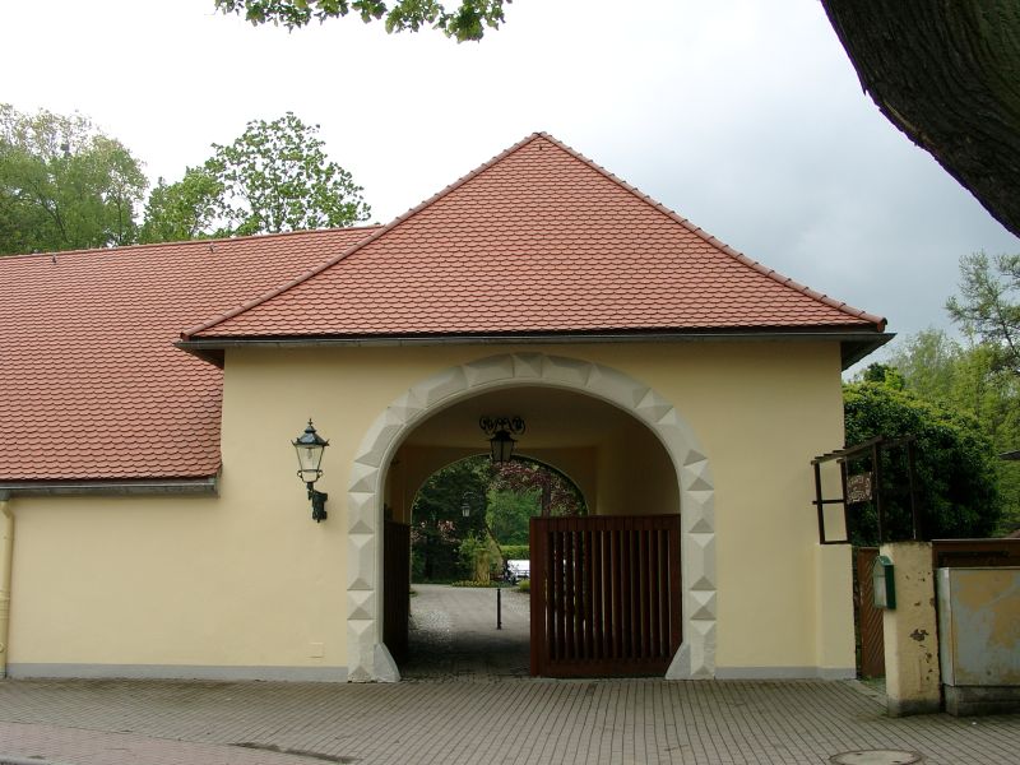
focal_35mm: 34
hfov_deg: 54.0
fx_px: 1002
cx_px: 510
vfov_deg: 41.8
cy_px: 382
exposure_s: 1/409
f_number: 4
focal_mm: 7.13
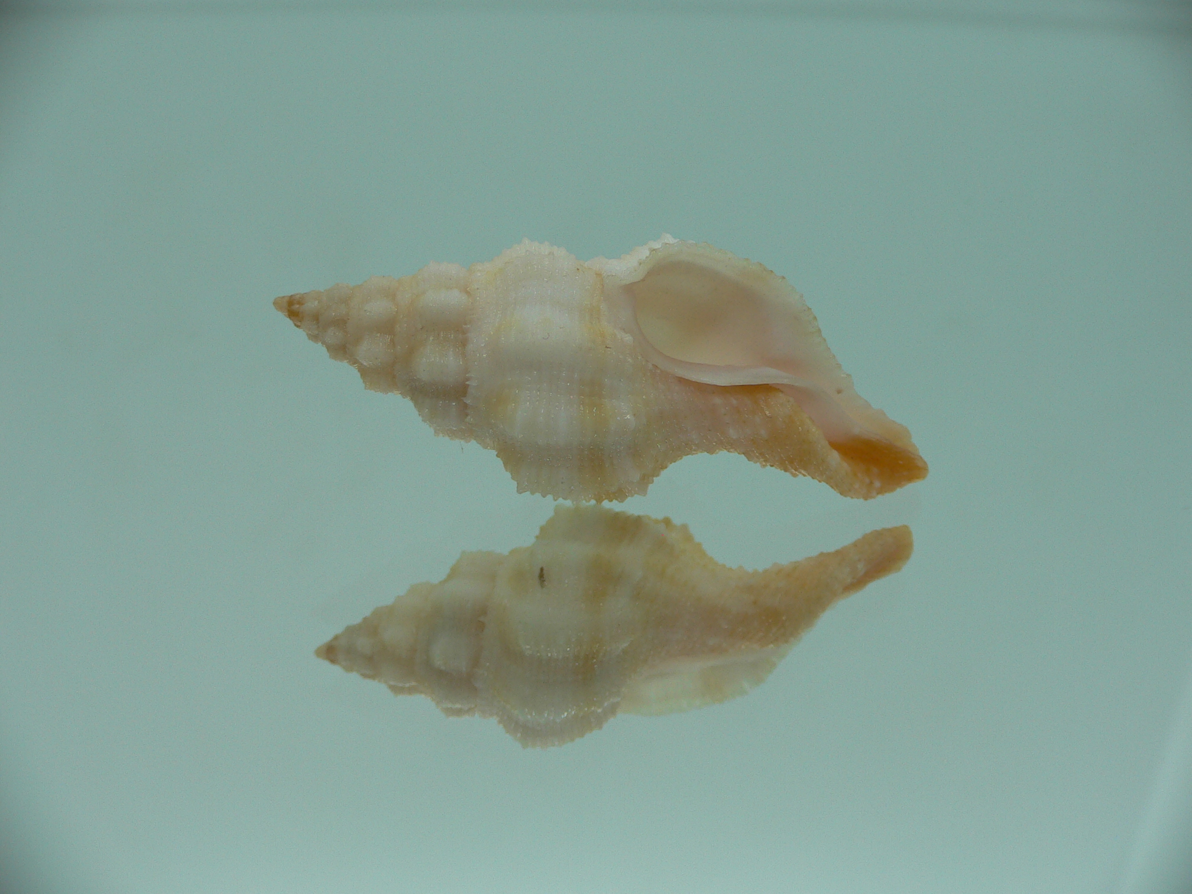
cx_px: 596
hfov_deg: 52.6
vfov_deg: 40.7
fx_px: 1205
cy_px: 447
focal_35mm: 35
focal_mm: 4.6
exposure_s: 1/80
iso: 80
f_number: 2.8
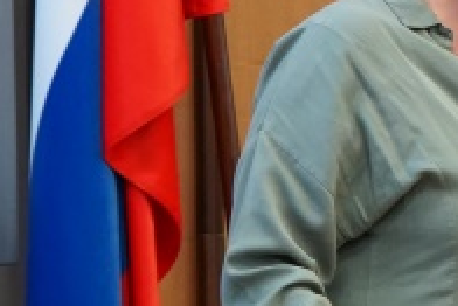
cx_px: 540
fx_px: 3858
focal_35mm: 303
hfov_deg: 6.8
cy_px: 78
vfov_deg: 4.5
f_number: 5
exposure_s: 1/160
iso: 4000
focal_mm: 58
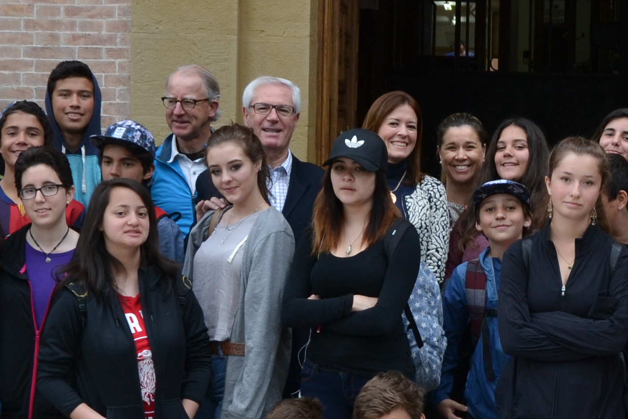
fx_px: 1965
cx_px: 605
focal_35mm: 113
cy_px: 277
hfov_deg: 17.8
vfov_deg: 12.2
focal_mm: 23
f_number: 5.6
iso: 250
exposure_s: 1/125
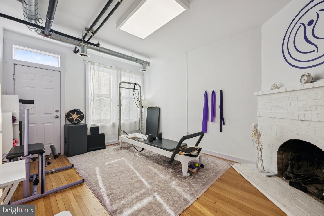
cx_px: 162
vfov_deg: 81.2
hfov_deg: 104.3
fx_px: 126
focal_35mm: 14
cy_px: 108
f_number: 7.1
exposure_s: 1/320
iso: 400
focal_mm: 14
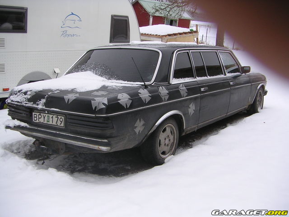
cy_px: 108
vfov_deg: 36.0
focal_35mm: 40
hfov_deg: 46.8
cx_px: 144
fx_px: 334
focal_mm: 5.3
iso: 64
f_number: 2.9
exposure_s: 1/60
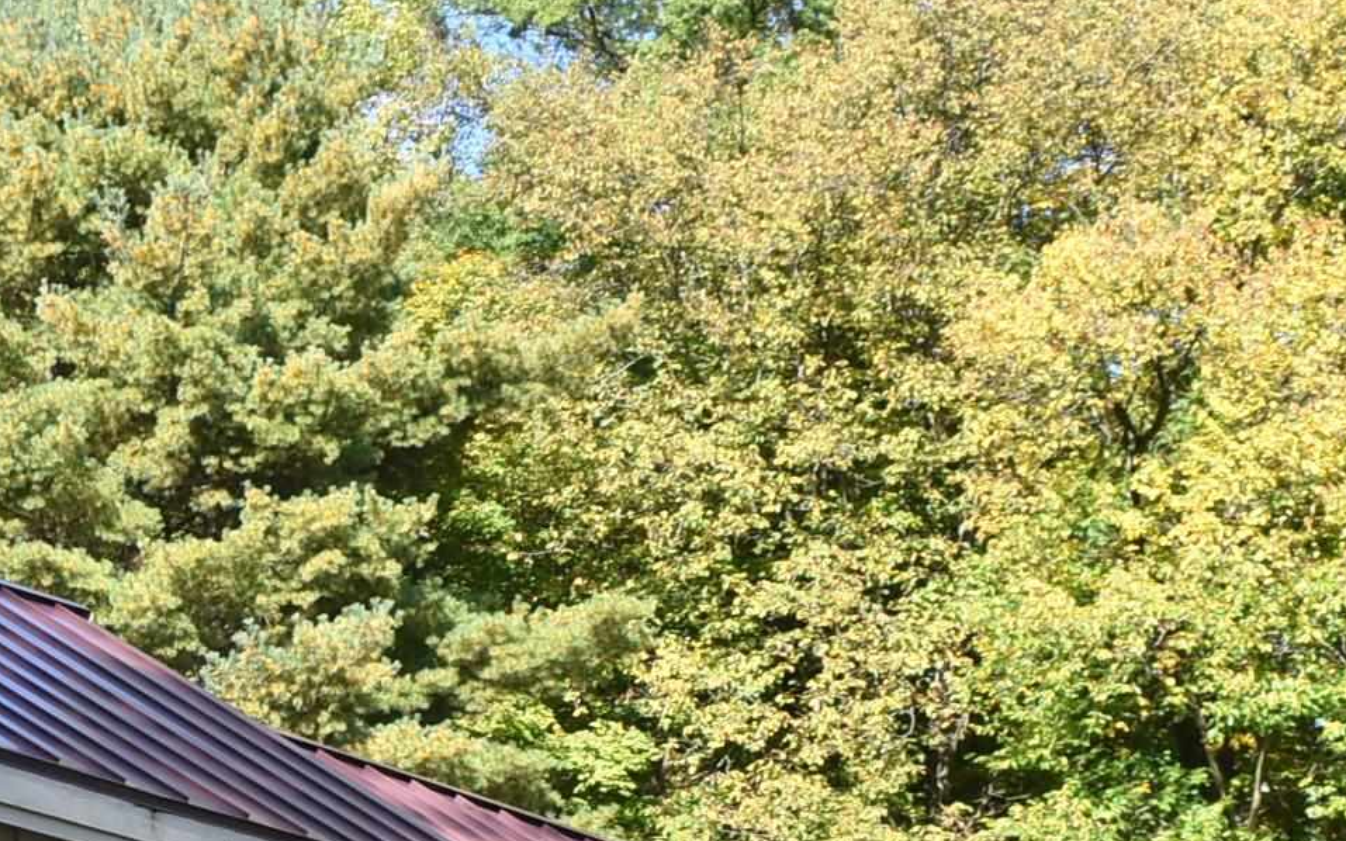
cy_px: 1086
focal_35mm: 120
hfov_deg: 17.0
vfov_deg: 10.7
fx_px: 4387
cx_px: -24
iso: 200
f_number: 7.1
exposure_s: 1/250
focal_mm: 25
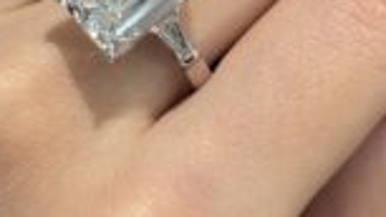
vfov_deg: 8.0
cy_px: -98
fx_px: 1515
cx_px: 146
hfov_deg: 14.5
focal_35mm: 148
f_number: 1.6
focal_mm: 5.96
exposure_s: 1/276
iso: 32
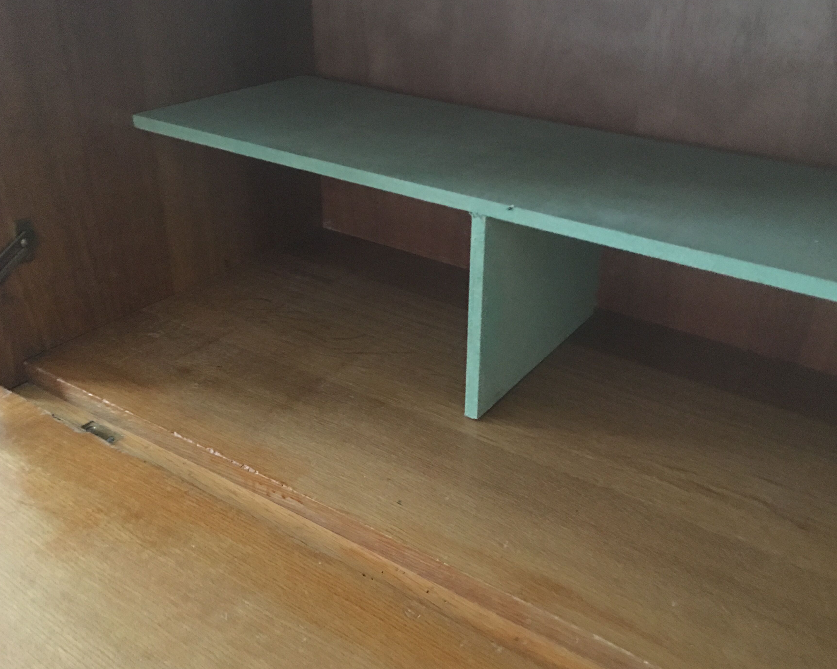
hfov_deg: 54.1
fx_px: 817
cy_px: 336
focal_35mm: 33
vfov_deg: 44.5
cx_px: 461
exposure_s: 1/4
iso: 125
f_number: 2.2
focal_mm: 4.15
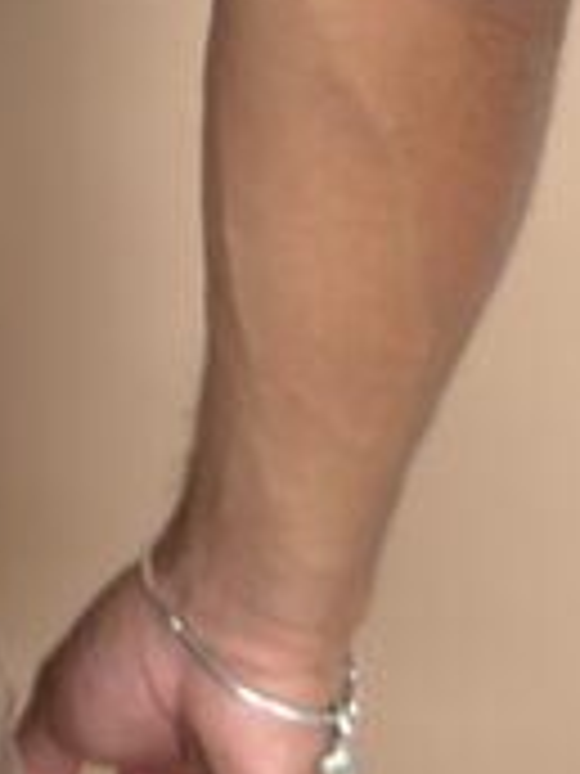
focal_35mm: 172
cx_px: -710
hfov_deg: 8.1
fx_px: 3843
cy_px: -392
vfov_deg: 11.0
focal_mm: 6.76
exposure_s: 1/70
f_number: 1.78
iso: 100
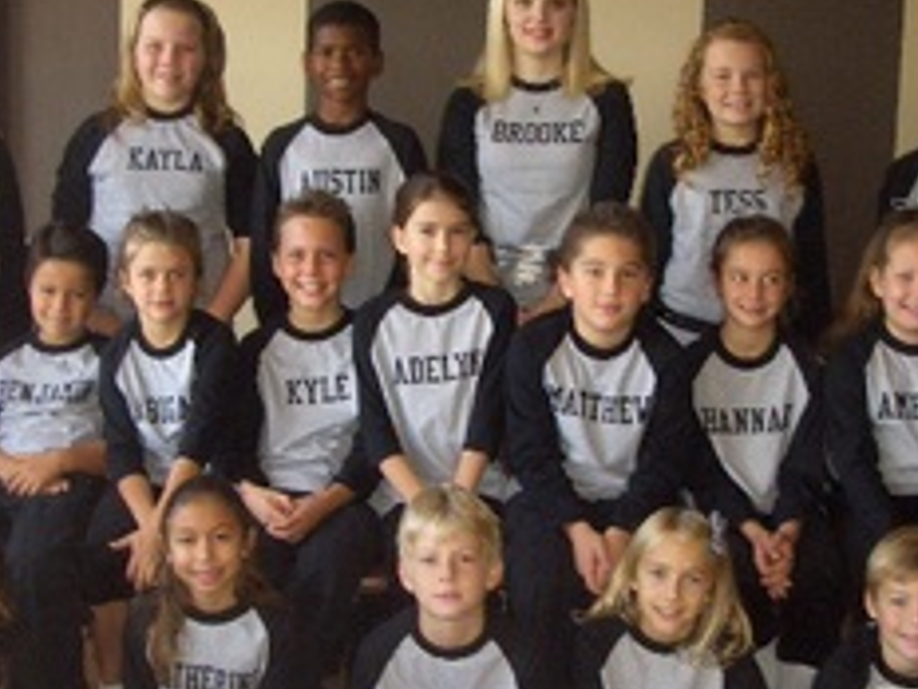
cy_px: 426
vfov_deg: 24.8
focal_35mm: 59
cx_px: 493
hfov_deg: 32.7
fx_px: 1565
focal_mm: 5.8
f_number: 2.6
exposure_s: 1/60
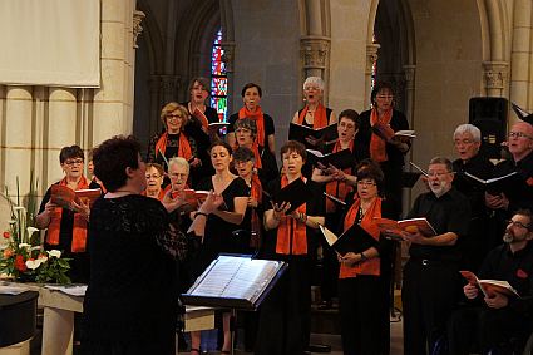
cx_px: 266
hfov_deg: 25.5
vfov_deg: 17.2
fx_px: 1177
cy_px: 178
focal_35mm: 80
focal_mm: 53
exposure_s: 1/20
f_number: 5.6
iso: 1600
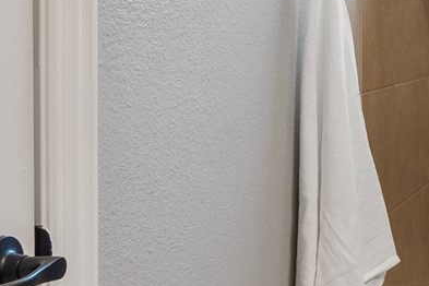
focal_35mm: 83
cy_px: 23
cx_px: 696
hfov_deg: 20.0
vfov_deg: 16.2
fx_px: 989
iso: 400
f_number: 8
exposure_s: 1/13
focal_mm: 10
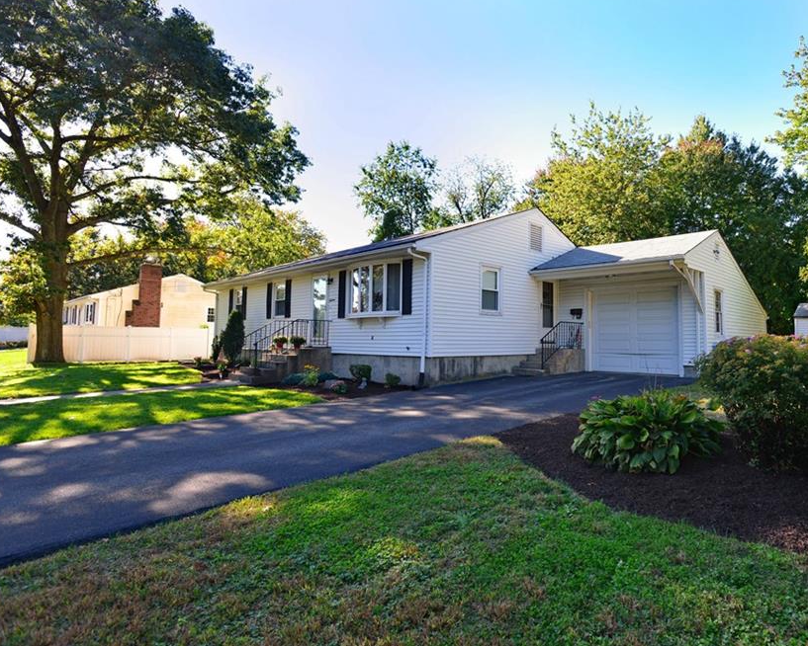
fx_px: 478
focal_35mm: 20
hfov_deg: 79.2
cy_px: 311
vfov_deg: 68.1
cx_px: 494
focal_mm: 17
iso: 400
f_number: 9
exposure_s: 1/200
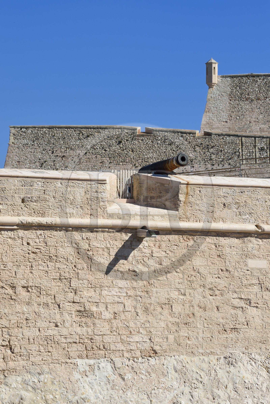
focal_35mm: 200
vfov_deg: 10.3
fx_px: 2250
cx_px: 135
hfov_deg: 6.9
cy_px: 202
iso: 200
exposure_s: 1/640
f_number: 10
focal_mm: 200
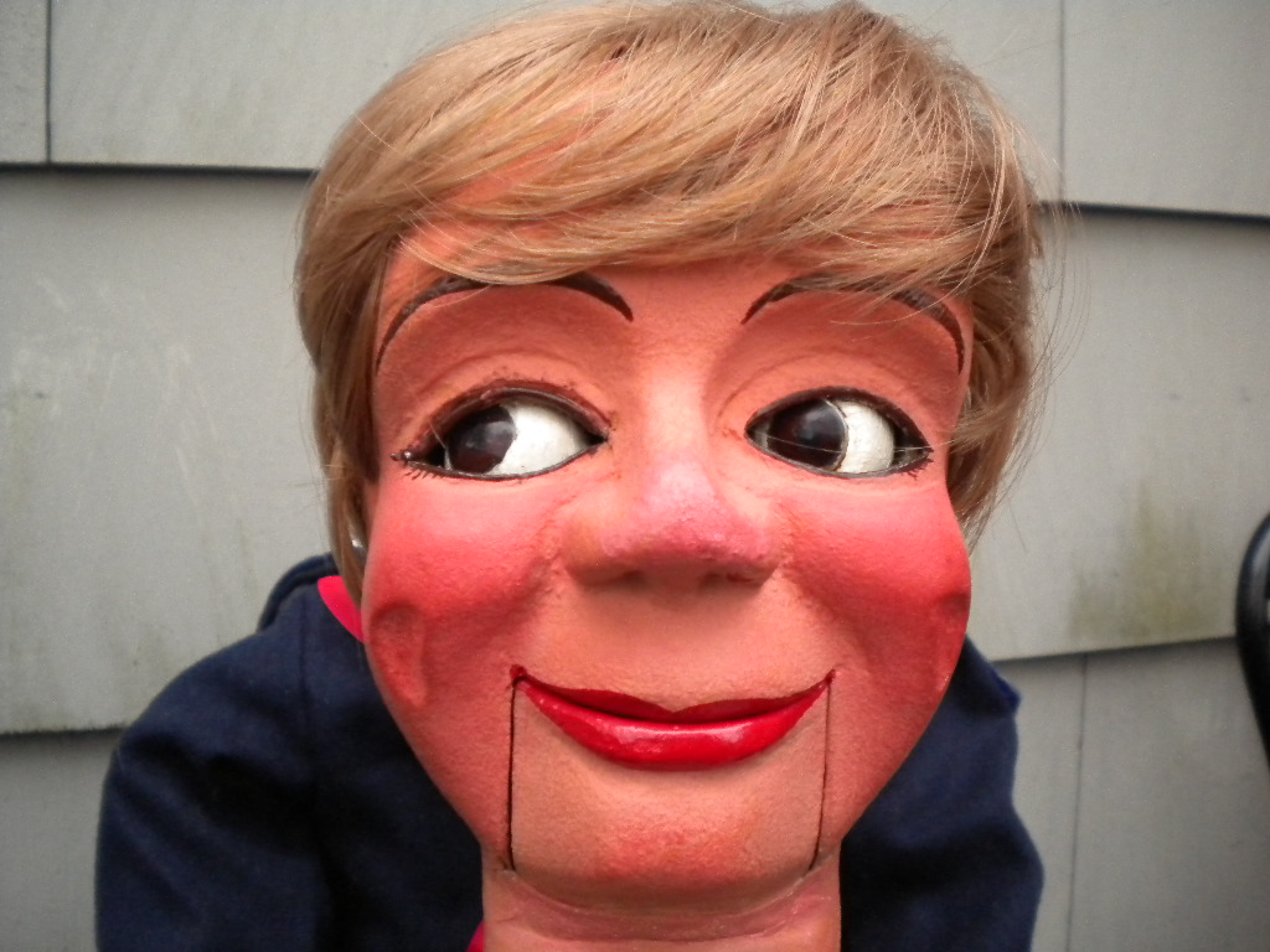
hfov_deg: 52.6
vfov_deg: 40.7
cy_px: 476
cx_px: 635
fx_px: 1284
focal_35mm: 35
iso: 400
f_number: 3.1
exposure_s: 1/69.2
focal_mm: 6.3
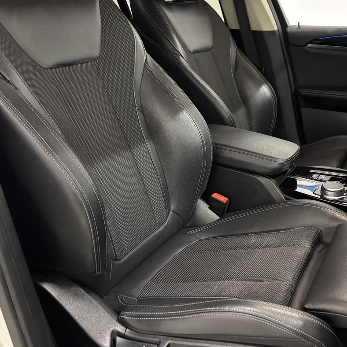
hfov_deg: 39.0
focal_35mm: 42
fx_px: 476
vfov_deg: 40.0
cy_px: 158
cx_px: 259
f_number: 1.6
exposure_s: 1/30
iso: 800
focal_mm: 5.96
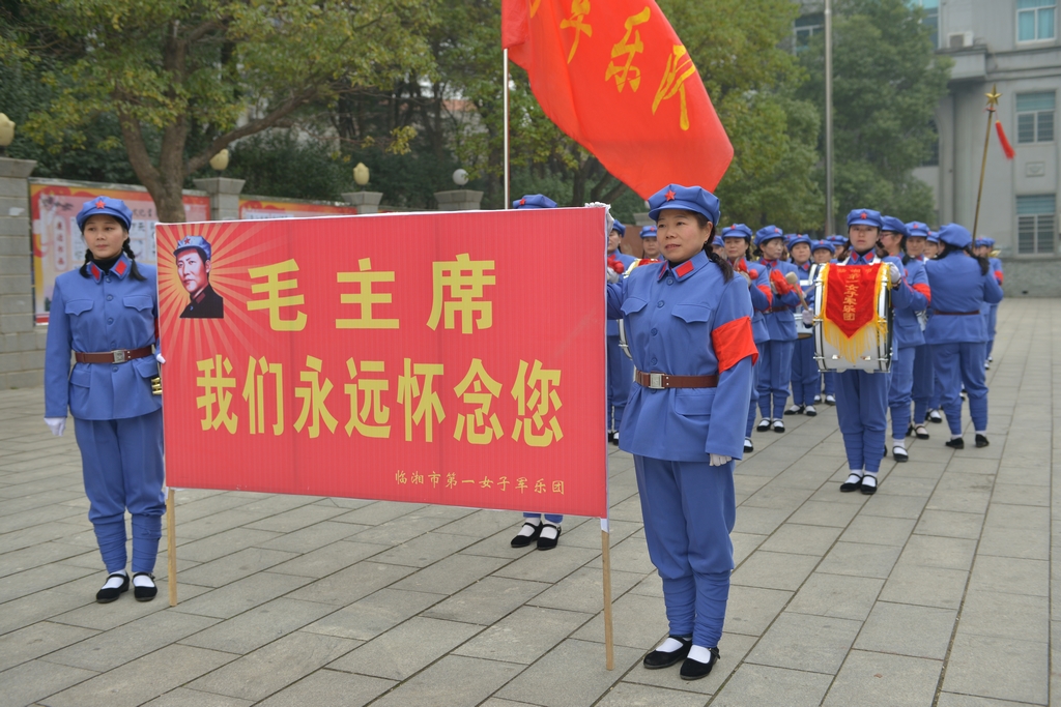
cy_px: 354
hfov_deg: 50.7
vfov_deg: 35.1
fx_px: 1120
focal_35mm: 38
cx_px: 530
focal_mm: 38
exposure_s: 1/80
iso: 400
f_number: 3.5
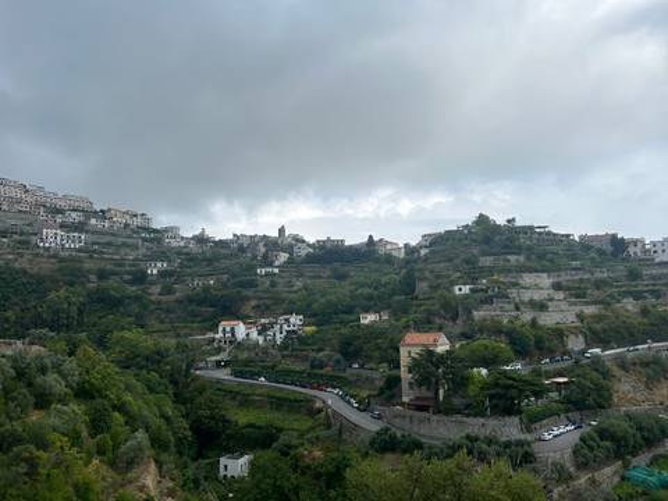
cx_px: 334
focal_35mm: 26
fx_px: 502
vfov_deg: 53.1
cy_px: 250
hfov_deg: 67.3
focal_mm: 5.7
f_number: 1.5
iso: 50
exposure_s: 1/5319
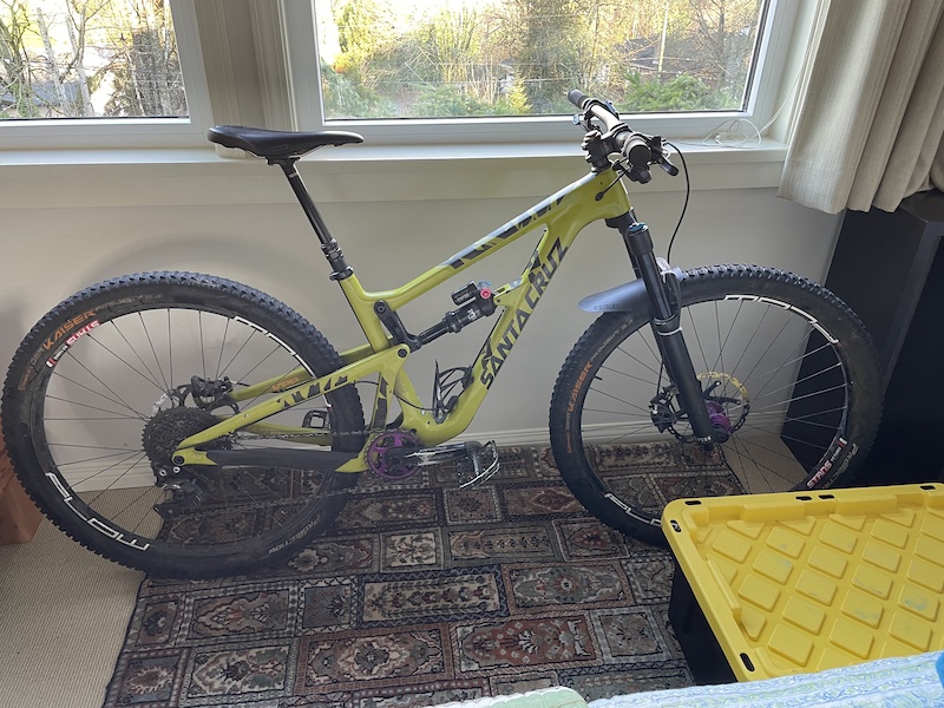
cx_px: 472
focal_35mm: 26
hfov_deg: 67.3
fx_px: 709
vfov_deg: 53.1
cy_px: 354
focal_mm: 4.2
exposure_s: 1/62
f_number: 1.6
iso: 125
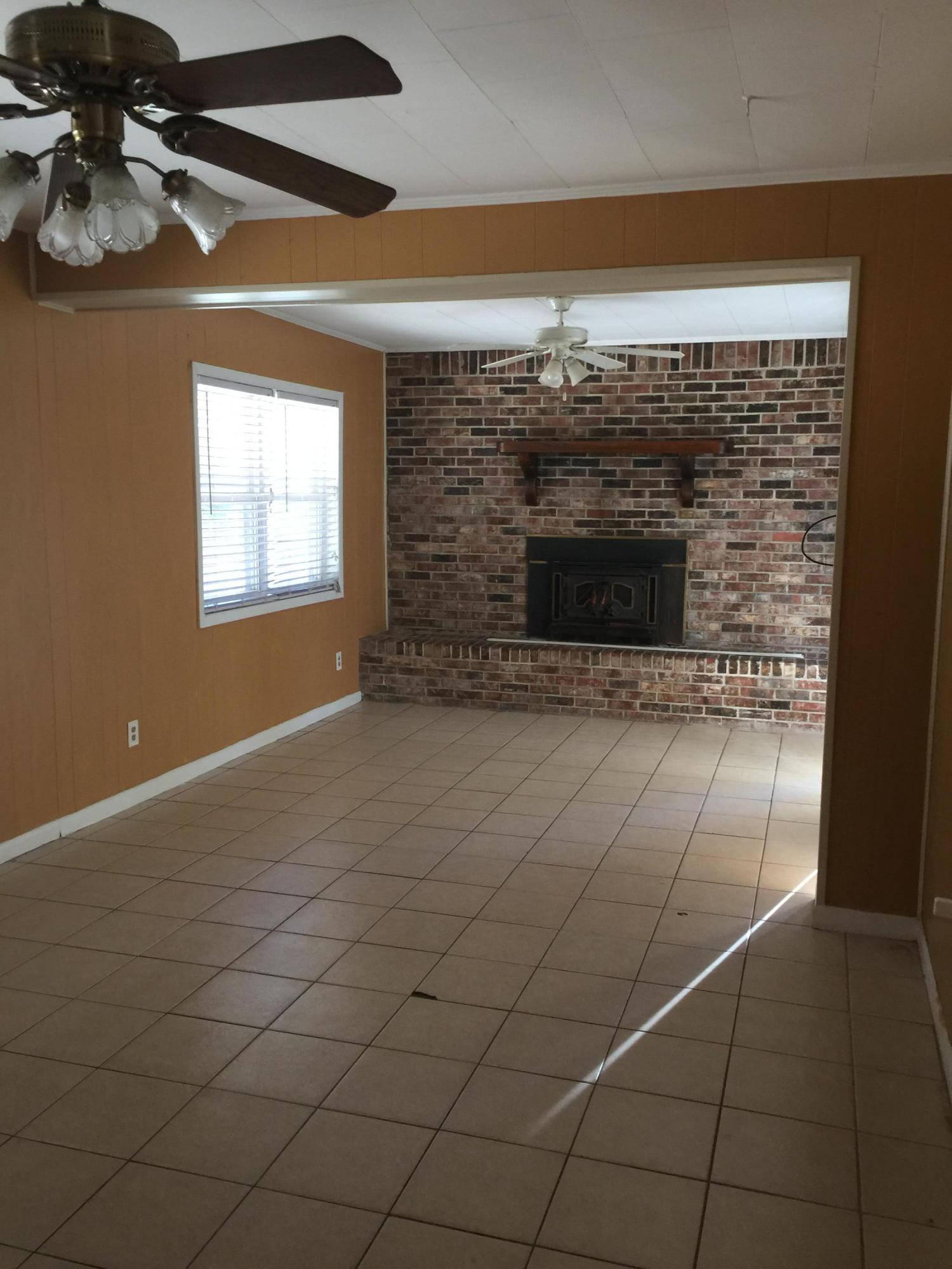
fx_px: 1063
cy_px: 634
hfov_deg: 48.2
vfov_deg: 61.7
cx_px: 476
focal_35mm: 29
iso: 50
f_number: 2.2
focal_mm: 4.15
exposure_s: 1/15
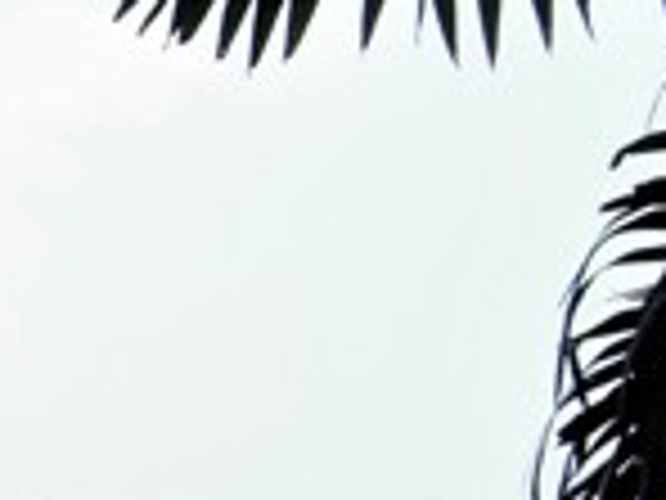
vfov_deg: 10.0
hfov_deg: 12.2
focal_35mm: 148
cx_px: -562
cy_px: 293
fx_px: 2847
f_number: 5.4
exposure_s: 1/215
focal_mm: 7.5
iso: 50
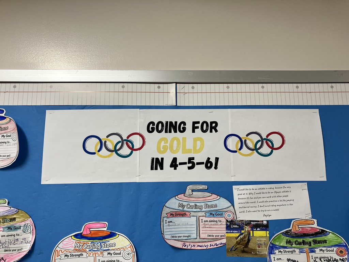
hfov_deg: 63.4
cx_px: 174
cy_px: 131
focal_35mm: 28
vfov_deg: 49.7
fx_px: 282
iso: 80
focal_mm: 3.99
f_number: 1.8
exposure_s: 1/120
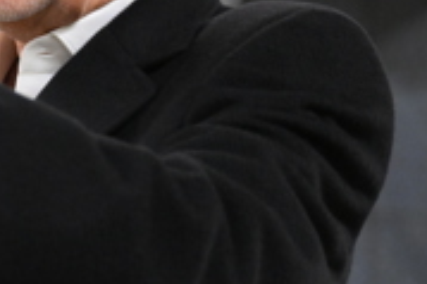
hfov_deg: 10.2
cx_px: -150
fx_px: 2334
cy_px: 112
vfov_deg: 7.0
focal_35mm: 197
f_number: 2.8
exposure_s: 1/200
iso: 5000
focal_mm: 51
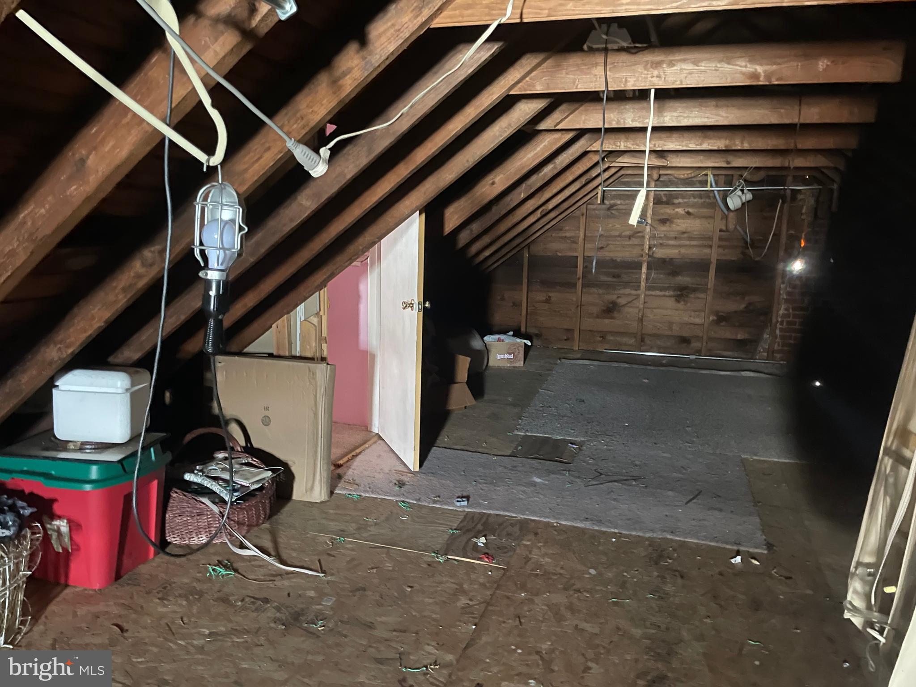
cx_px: 458
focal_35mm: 26
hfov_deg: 67.3
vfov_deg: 53.1
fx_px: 688
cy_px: 344
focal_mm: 4.2
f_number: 1.6
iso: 1250
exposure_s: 1/26
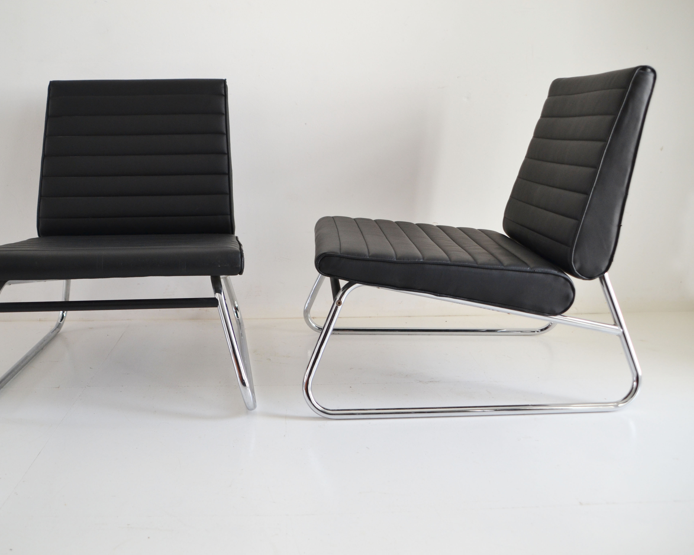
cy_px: 278
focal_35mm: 36
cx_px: 311
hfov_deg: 50.7
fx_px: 730
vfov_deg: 41.6
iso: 400
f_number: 3.5
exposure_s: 1/60
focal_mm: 21
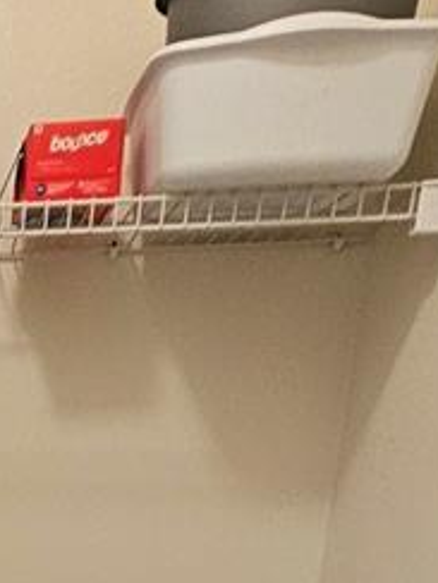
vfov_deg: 25.6
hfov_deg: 17.4
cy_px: 777
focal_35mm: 64
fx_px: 1080
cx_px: -404
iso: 320
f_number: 2.2
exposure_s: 1/40
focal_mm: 2.2
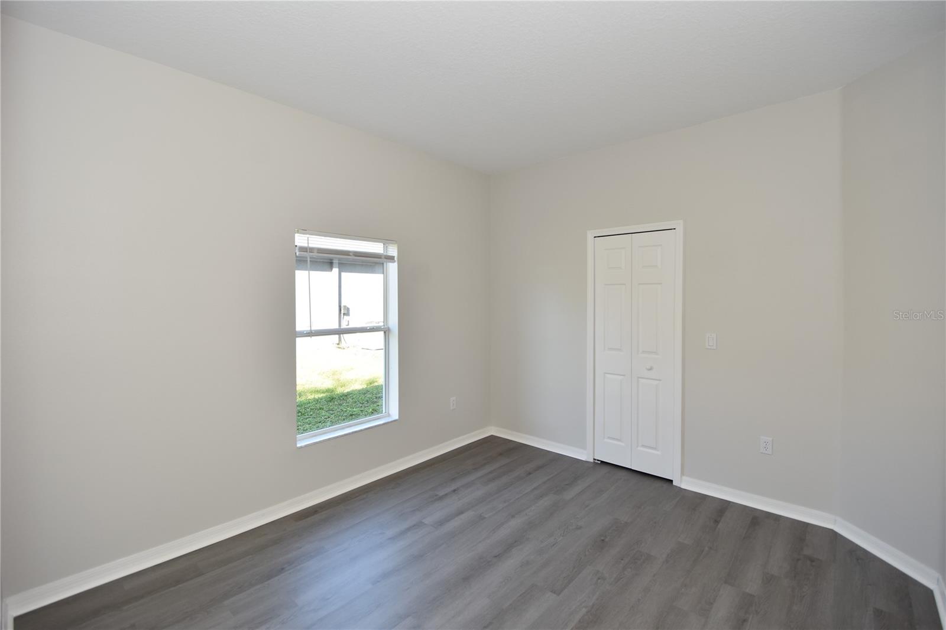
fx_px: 394
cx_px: 473
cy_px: 315
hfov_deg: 100.4
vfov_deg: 77.3
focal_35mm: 15
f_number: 4
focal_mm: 10
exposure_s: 1/80
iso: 200
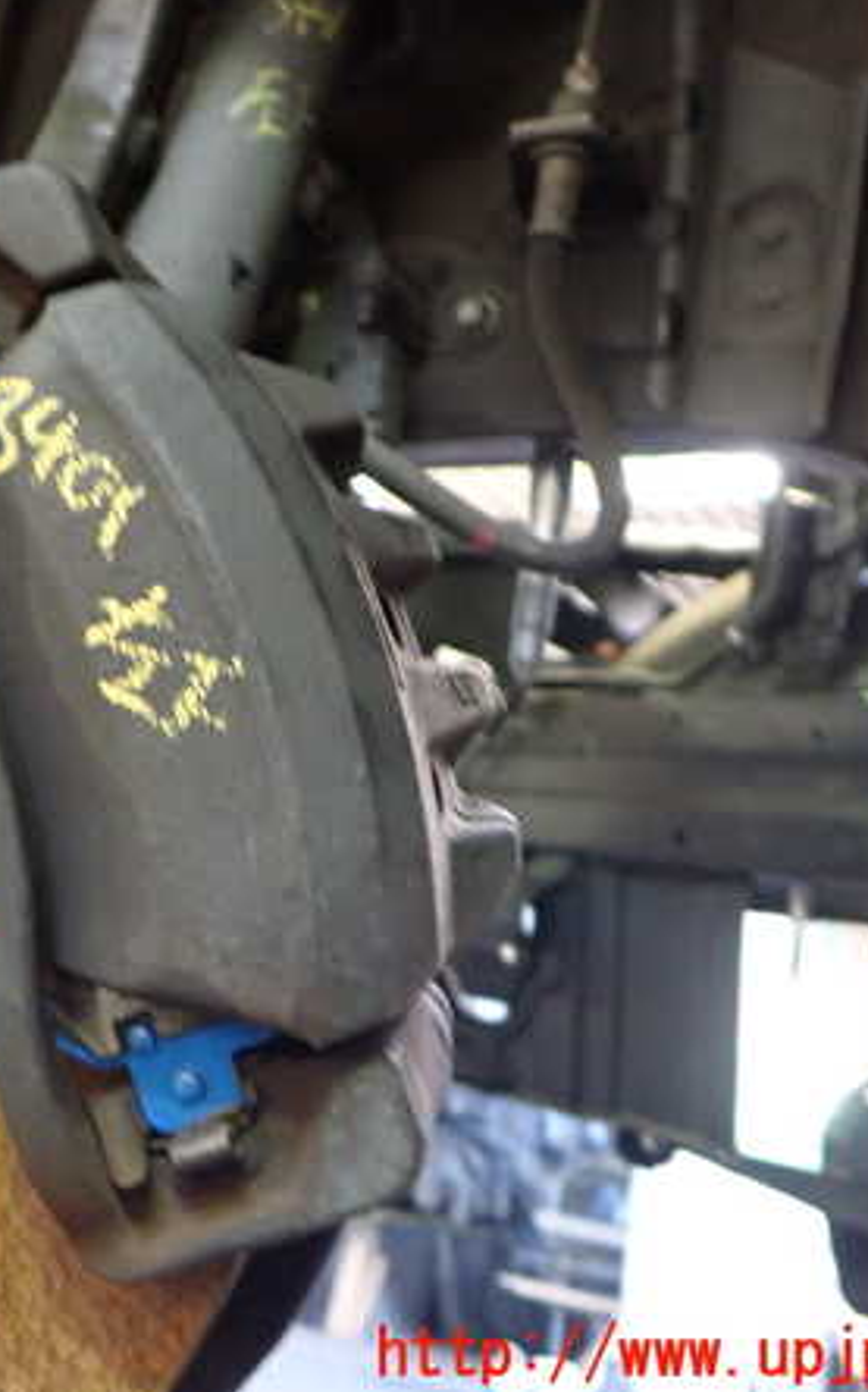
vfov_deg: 46.2
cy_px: 690
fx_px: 1630
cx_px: 144
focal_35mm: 43
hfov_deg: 29.0
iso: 800
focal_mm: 5.4
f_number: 2.3
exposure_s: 1/30
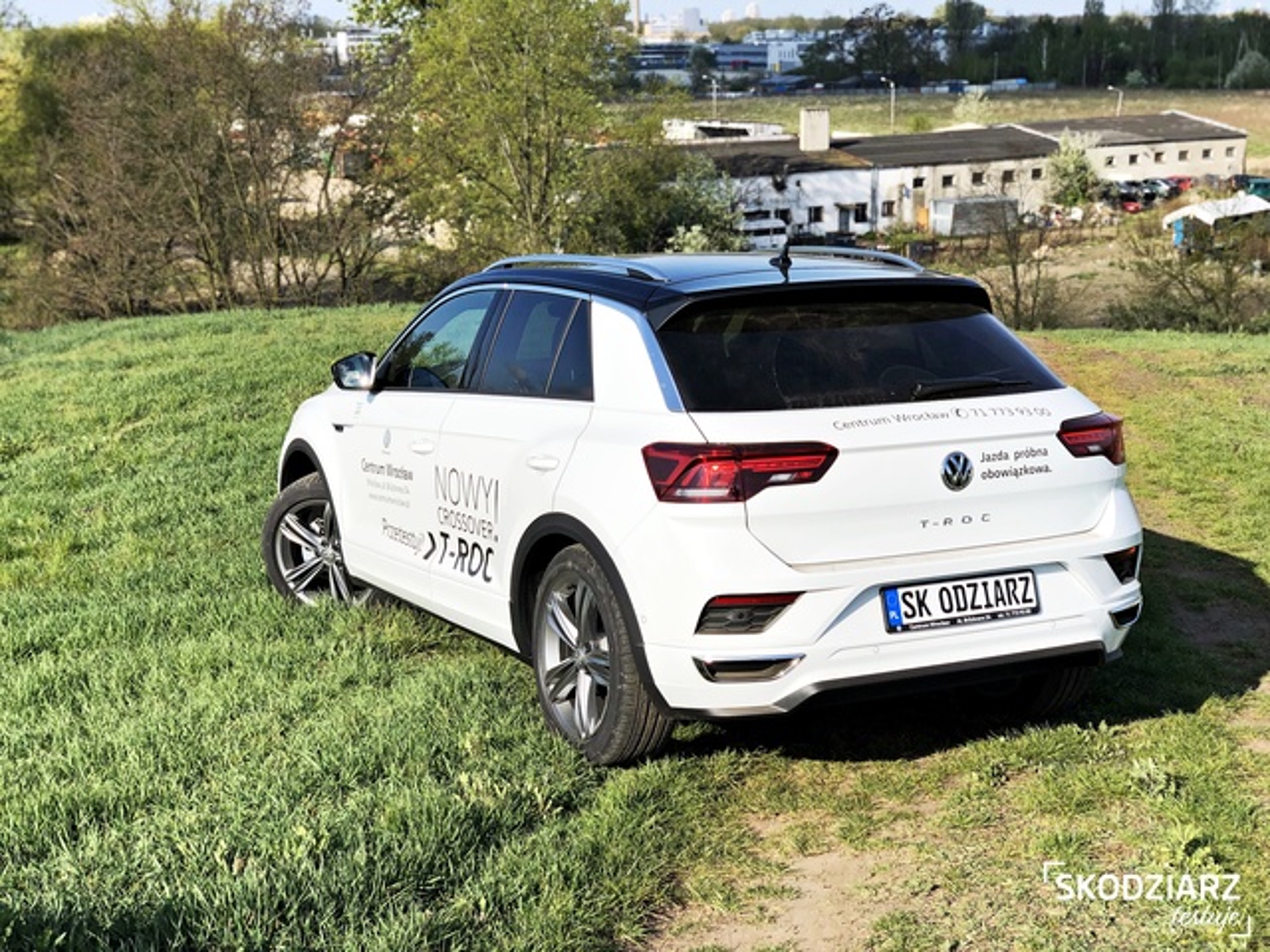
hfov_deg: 36.8
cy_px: 476
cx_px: 635
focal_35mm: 52
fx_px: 1908
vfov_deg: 28.0
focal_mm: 6
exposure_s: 1/1333
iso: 16
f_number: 2.4
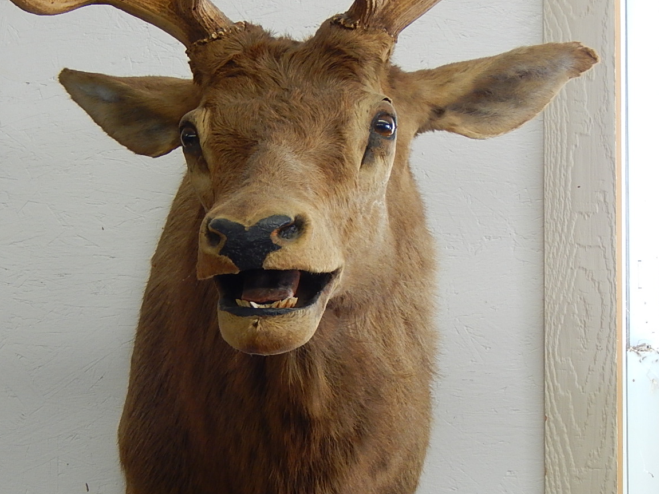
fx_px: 3731
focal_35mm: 196
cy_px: 292
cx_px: 305
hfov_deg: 10.1
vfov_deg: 7.6
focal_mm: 25.3
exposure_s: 1/30
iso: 180
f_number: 4.9
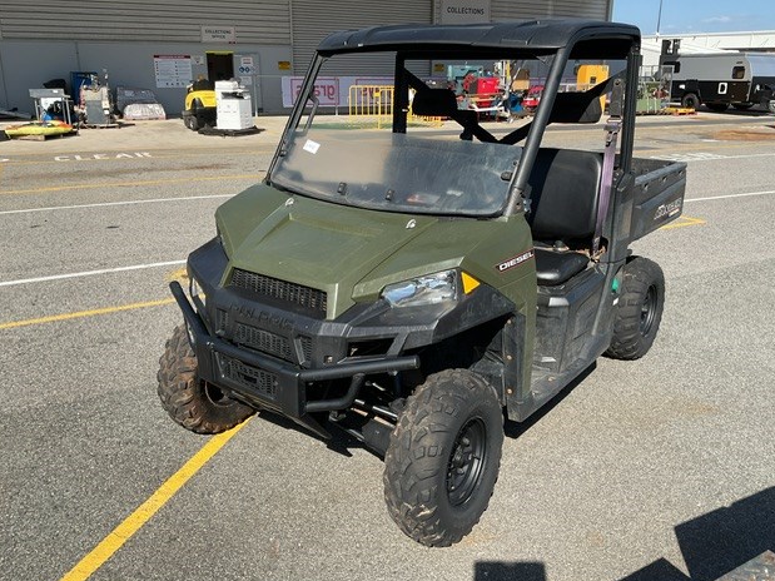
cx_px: 399
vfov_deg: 46.8
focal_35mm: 30
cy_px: 290
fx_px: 672
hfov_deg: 60.0
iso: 16
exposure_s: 1/1342
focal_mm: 3
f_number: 1.8
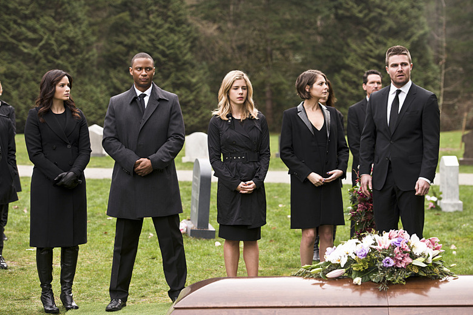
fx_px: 1288
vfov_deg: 14.0
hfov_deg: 20.8
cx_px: 236
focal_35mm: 98
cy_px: 158
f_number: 5.6
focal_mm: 98
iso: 100
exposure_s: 1/125
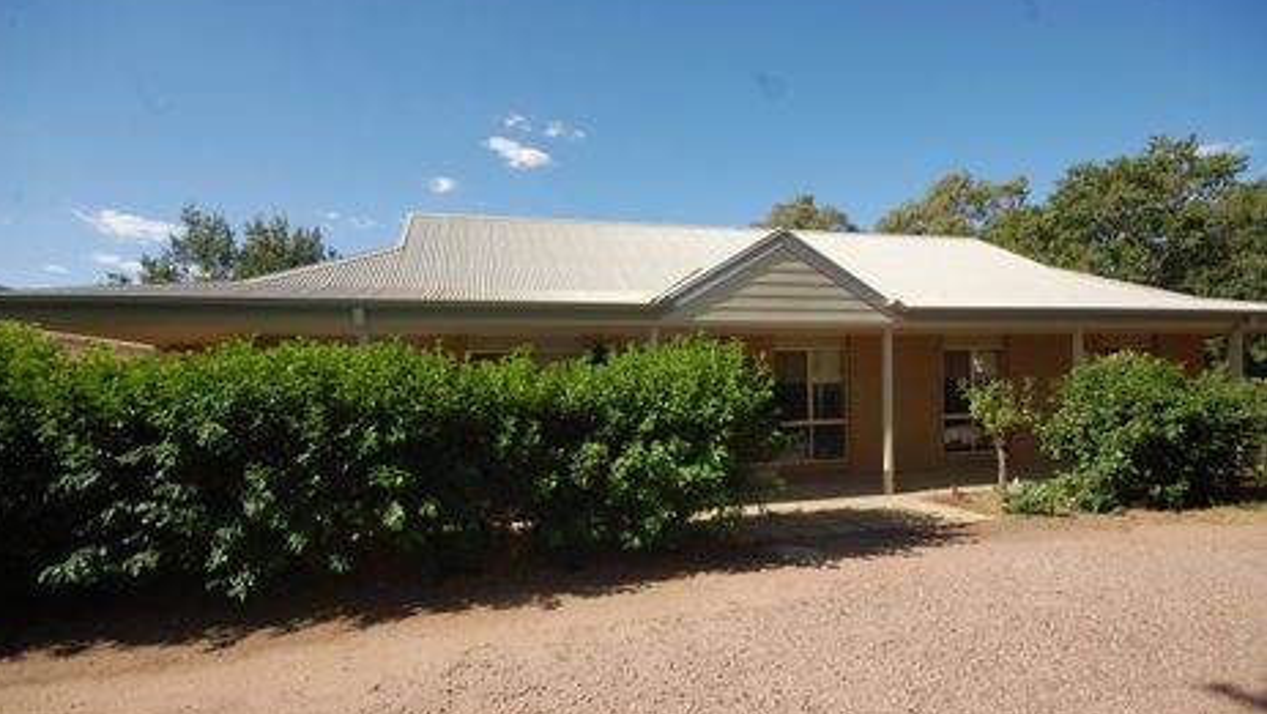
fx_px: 589
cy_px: 390
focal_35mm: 18
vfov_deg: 62.3
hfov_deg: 94.1
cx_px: 627
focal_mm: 11
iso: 200
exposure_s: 1/320
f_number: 9
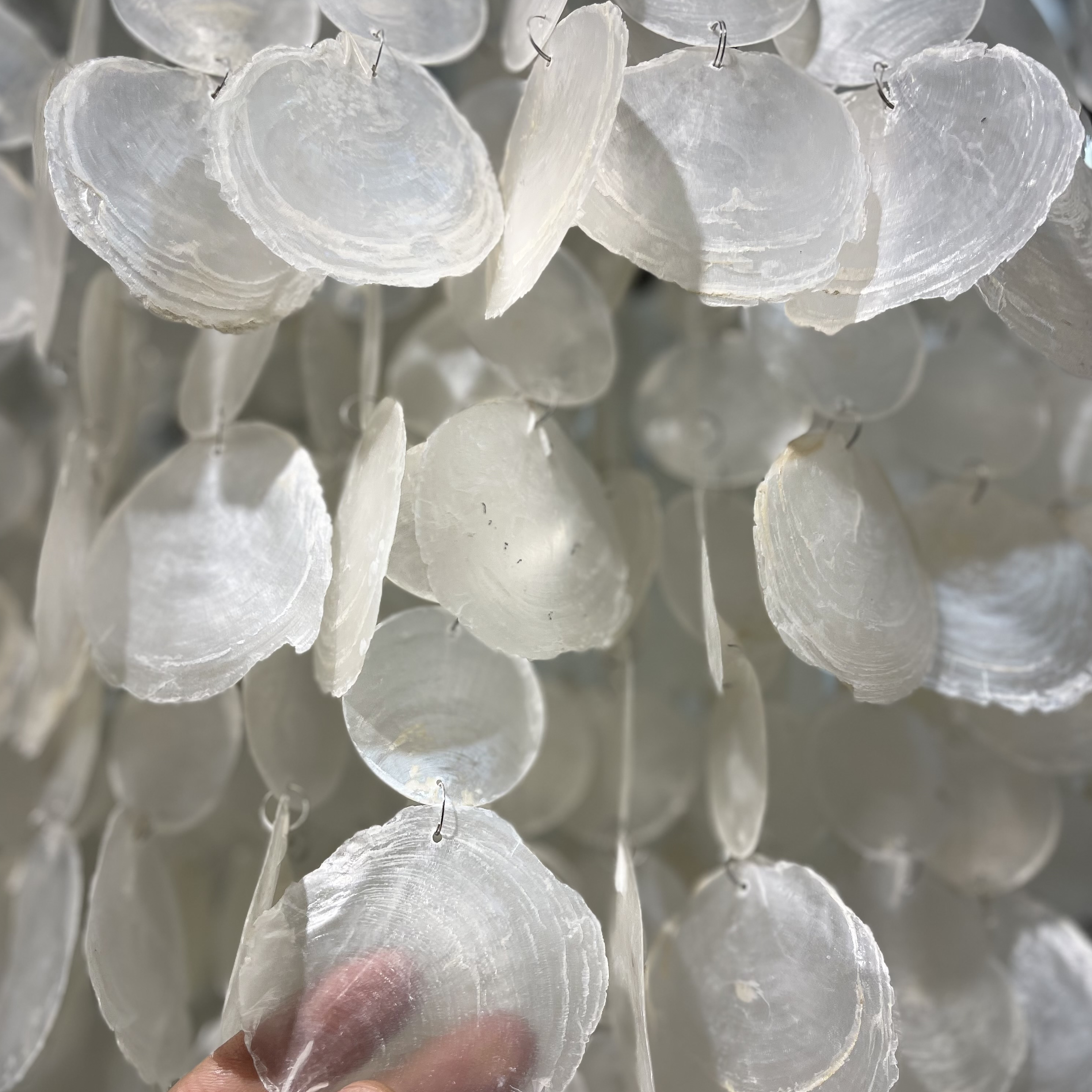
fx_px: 1106
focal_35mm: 31
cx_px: 547
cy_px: 587
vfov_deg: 52.5
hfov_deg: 52.5
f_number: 1.6
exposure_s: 1/262
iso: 40
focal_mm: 5.1
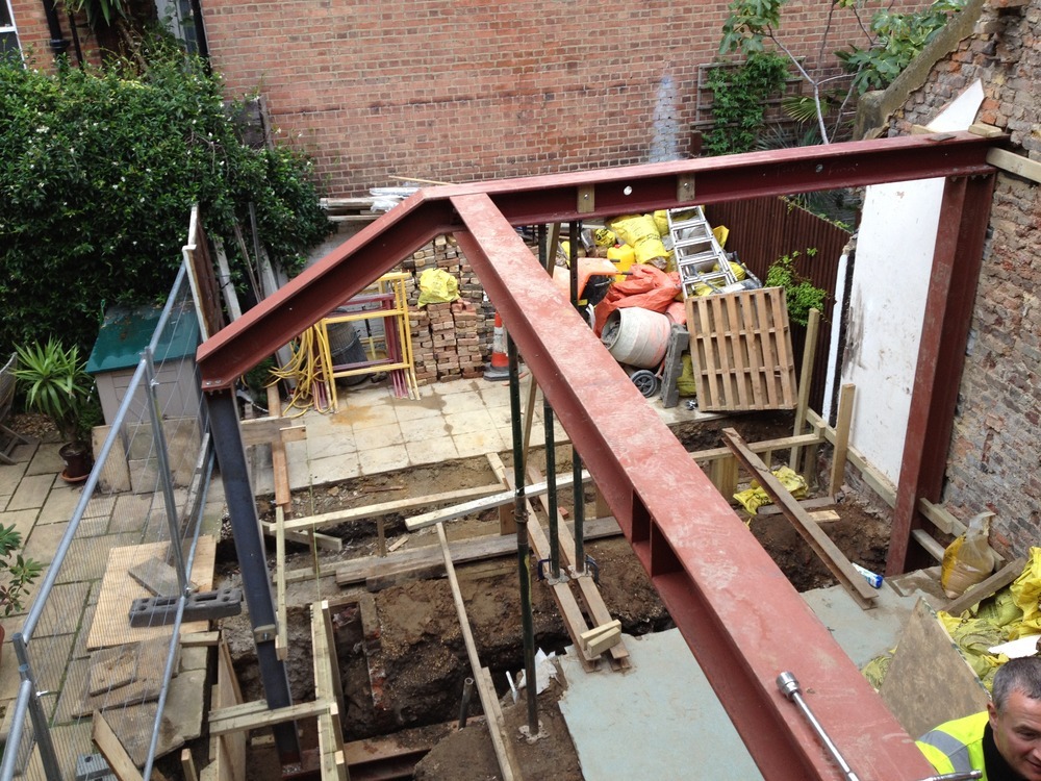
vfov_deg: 40.7
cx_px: 520
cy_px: 390
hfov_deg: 52.6
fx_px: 1053
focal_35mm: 35
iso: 64
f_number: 2.4
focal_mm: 4.28
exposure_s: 1/40
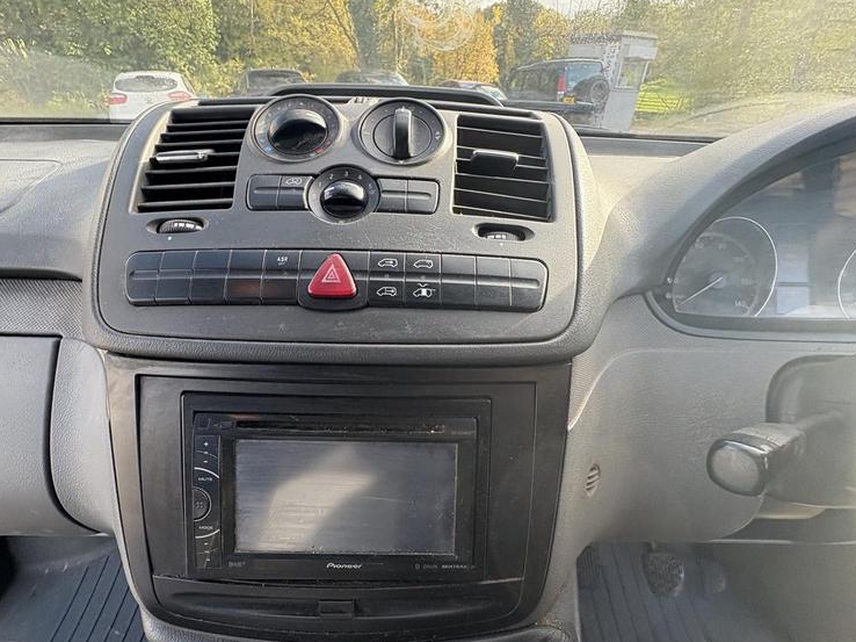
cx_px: 426
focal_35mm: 17
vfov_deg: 74.6
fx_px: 420
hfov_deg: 91.0
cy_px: 342
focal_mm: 2.22
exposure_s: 1/134
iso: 100
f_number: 2.2
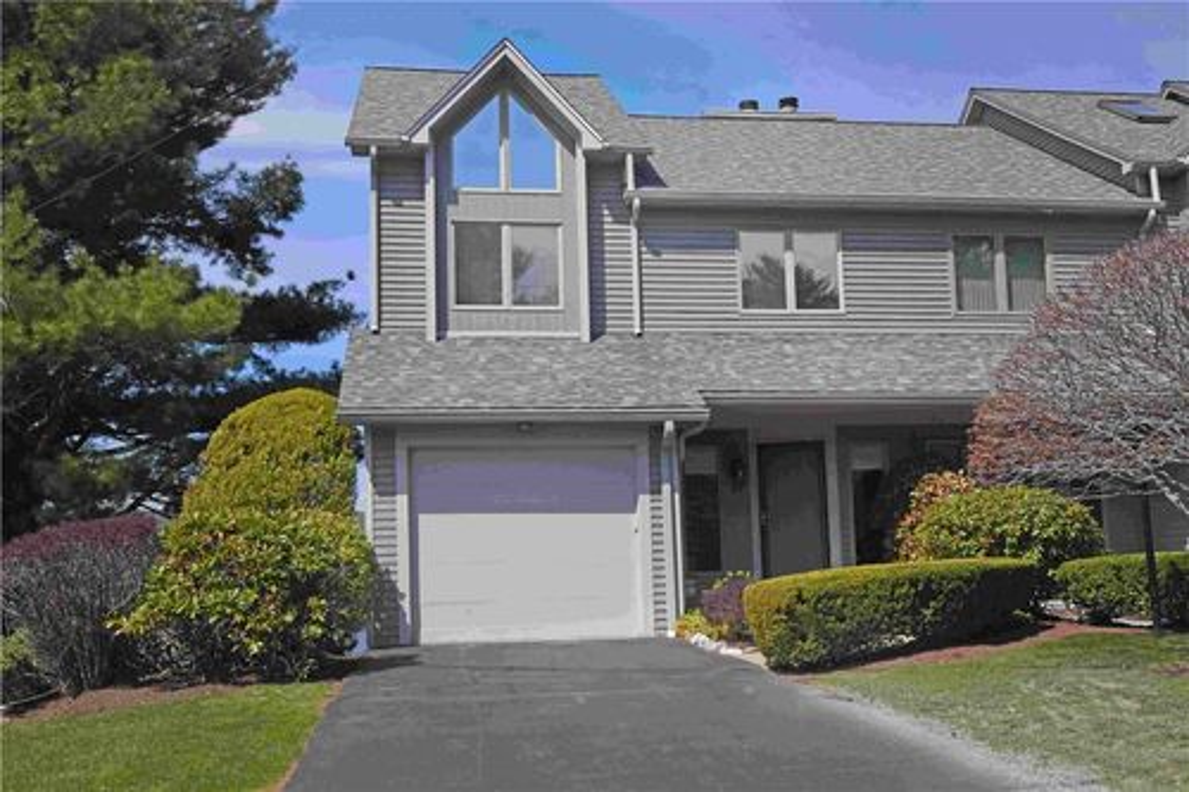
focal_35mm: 36
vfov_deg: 36.8
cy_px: 396
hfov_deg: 53.1
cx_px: 594
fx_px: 1189
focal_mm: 24
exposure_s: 1/640
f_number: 13
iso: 200
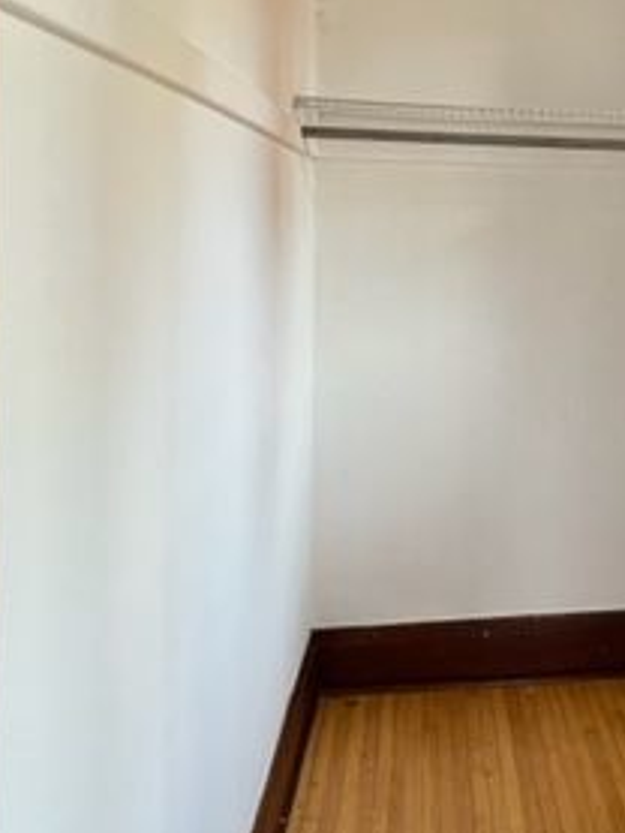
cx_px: 541
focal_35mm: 30
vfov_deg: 57.5
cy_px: 229
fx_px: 722
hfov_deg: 43.5
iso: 100
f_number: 1.8
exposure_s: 1/99
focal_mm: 1.57
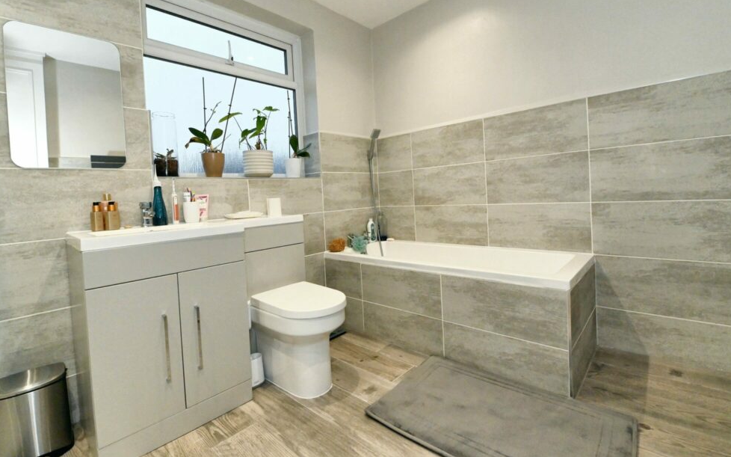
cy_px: 204
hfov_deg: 97.8
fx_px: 319
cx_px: 357
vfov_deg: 71.0
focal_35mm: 16
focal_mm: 15
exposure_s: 1/200
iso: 6400
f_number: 10
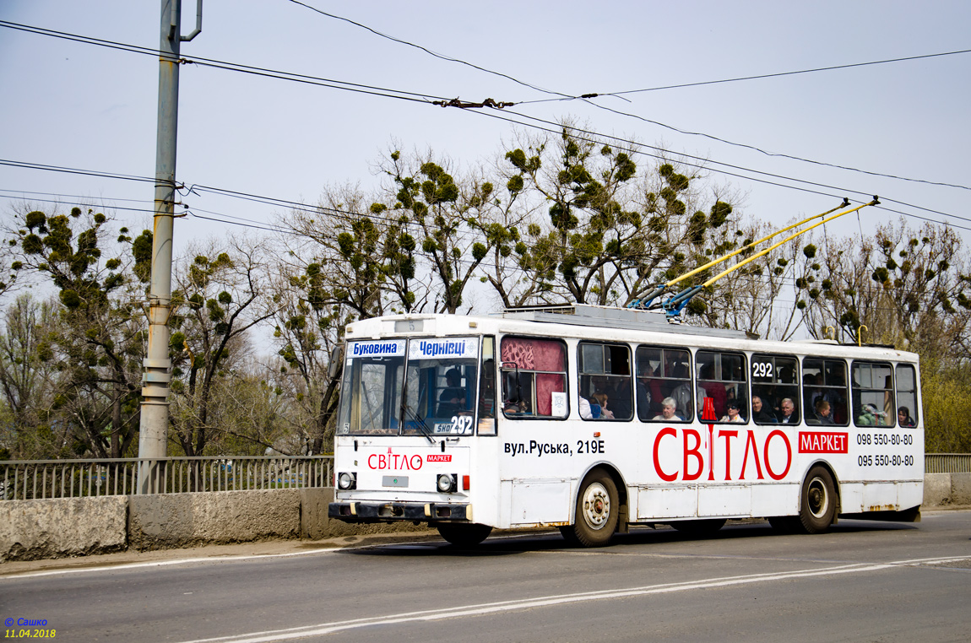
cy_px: 322
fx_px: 1938
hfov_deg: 28.1
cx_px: 486
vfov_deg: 18.8
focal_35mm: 72
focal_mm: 48
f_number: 4.8
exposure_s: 1/640
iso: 100
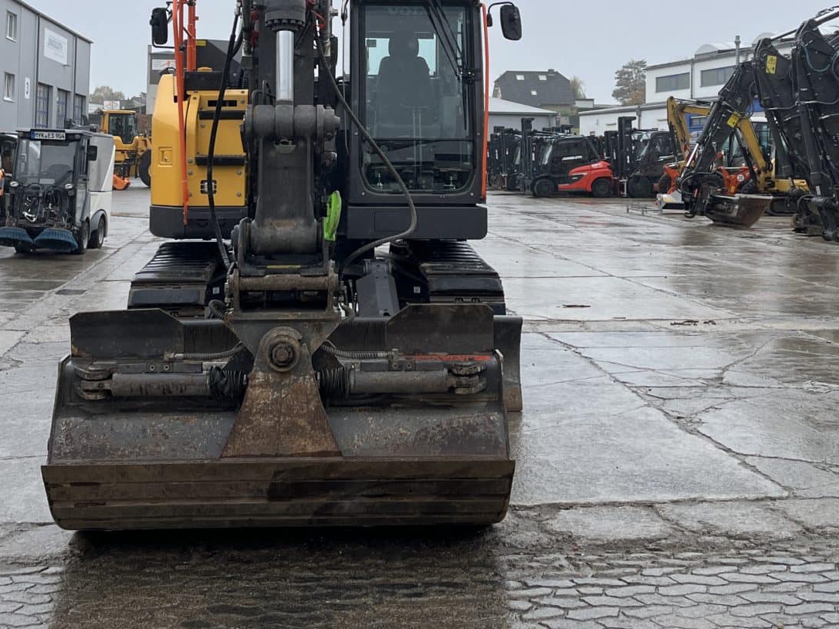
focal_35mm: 49
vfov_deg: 28.6
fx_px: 1187
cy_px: 74
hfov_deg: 38.9
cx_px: 376
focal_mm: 5.1
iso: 50
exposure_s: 1/975
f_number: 1.6
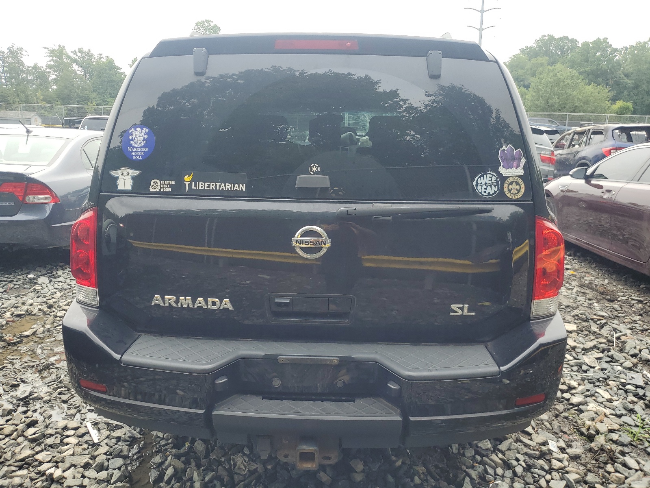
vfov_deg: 53.1
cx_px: 325
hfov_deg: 67.3
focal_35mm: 26
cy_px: 244
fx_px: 488
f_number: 1.5
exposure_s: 1/833
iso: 50
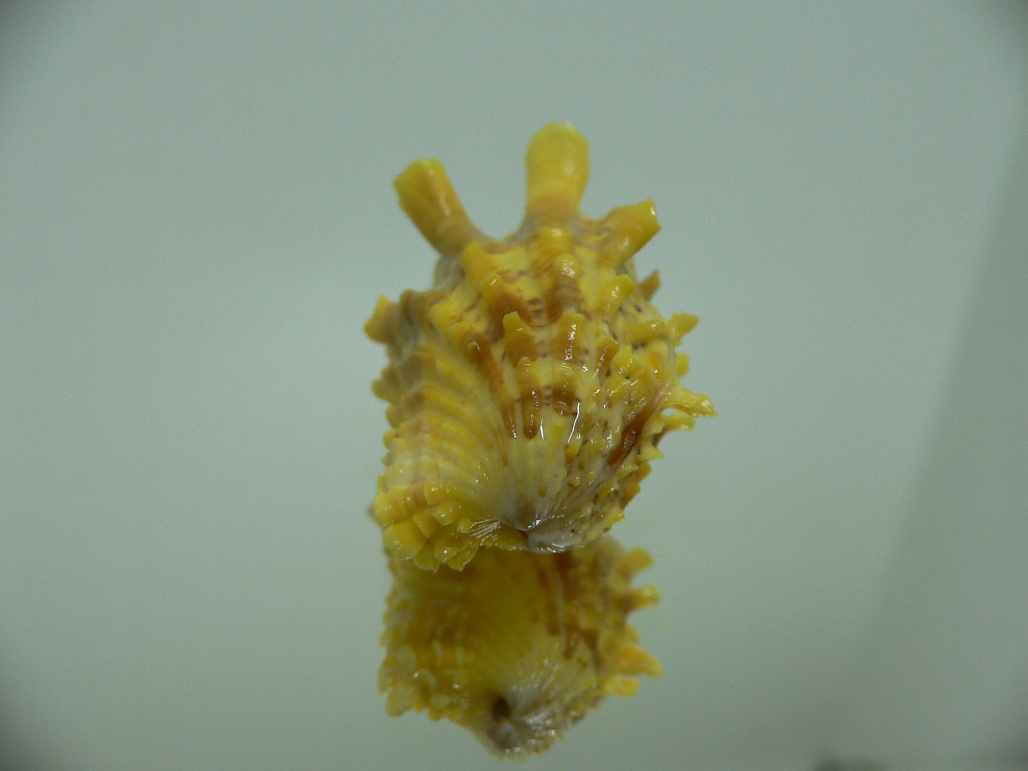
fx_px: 1039
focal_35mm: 35
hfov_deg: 52.6
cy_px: 386
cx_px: 514
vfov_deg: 40.7
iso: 80
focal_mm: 4.6
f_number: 2.8
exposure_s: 1/60
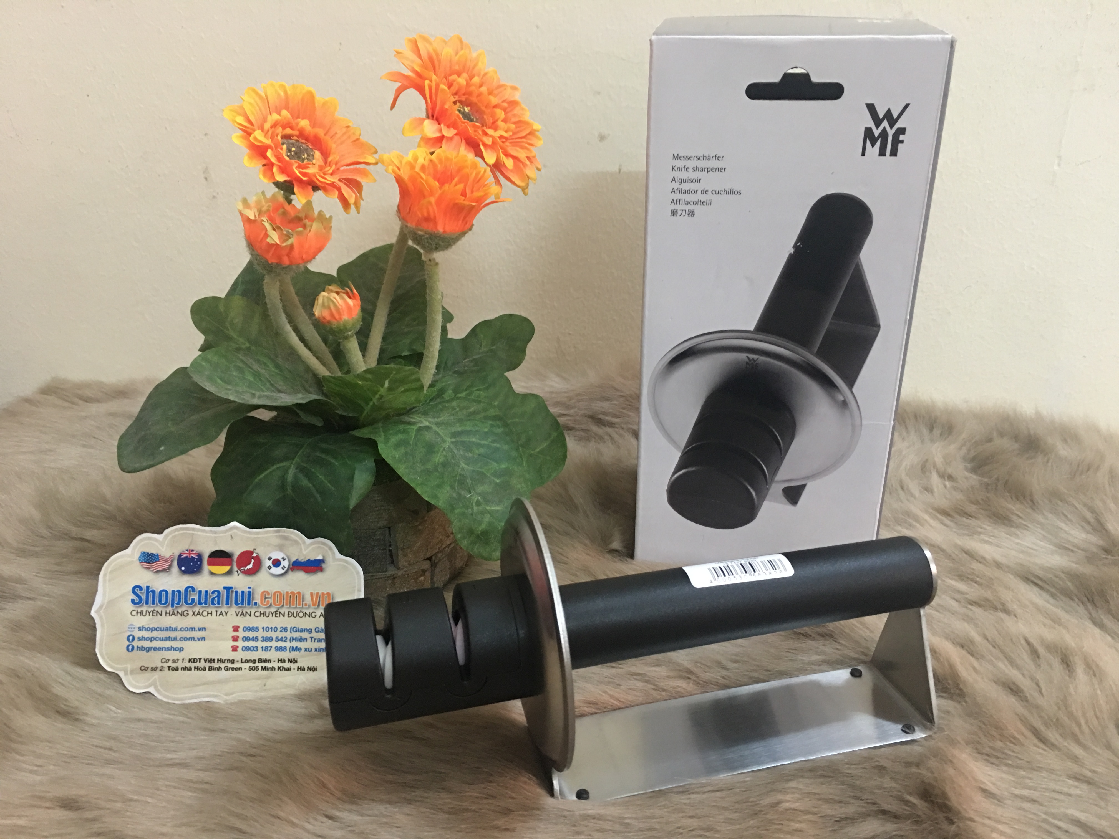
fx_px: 937
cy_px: 420
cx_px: 560
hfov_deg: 61.7
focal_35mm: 29
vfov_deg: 48.2
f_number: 2.2
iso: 100
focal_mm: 4.15
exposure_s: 1/8
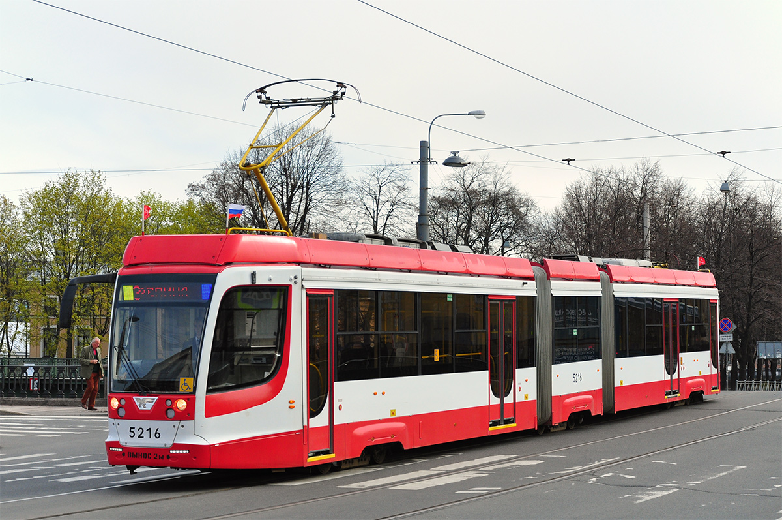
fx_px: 1627
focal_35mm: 75
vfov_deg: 18.1
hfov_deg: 27.0
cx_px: 391
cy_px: 260
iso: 400
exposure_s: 1/1000
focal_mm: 50
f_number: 7.1
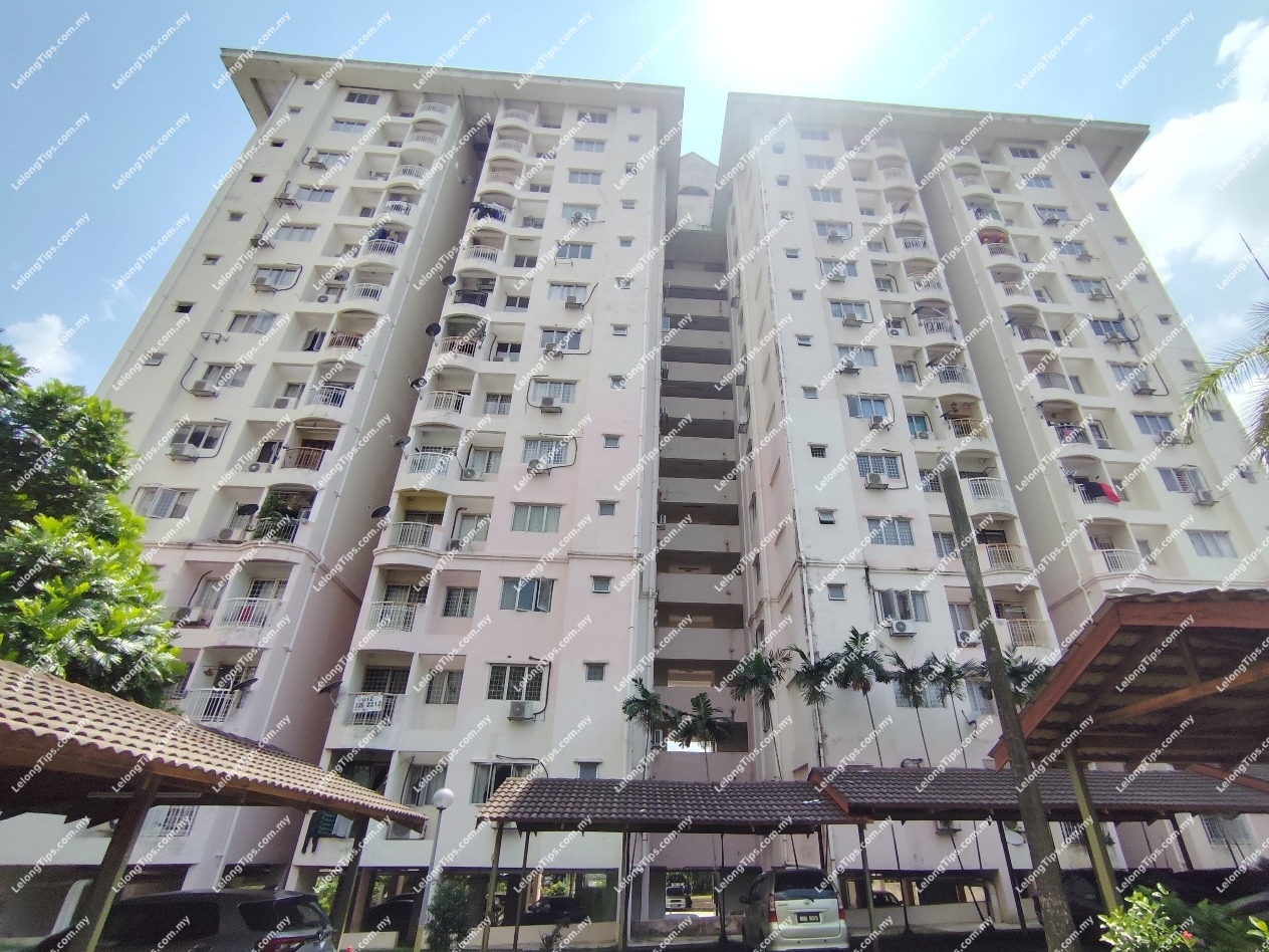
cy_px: 476
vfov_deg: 78.1
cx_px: 634
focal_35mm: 16
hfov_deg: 94.5
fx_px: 587
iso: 50
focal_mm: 1.65
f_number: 2.2
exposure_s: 1/3204
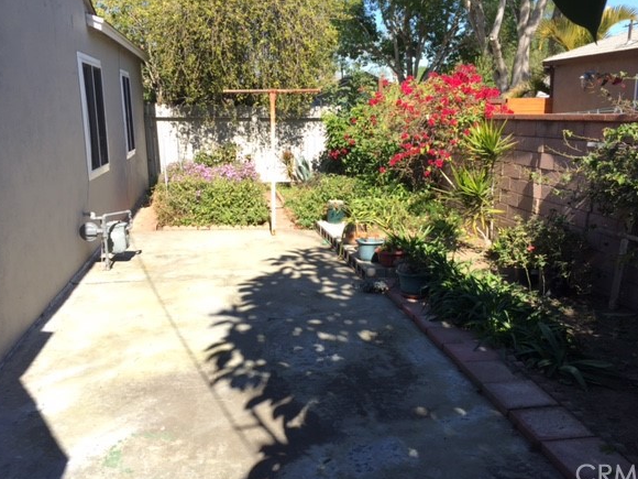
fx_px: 590
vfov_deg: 44.1
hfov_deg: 56.8
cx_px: 320
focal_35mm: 32
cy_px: 226
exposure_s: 1/732
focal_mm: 4.15
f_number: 2.2
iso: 32
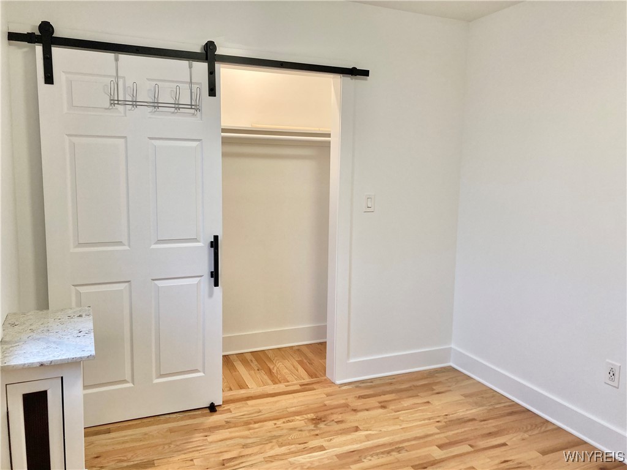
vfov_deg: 49.7
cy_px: 235
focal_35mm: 28
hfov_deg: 63.4
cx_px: 314
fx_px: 507
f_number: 1.8
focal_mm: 3.99
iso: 80
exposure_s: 1/60
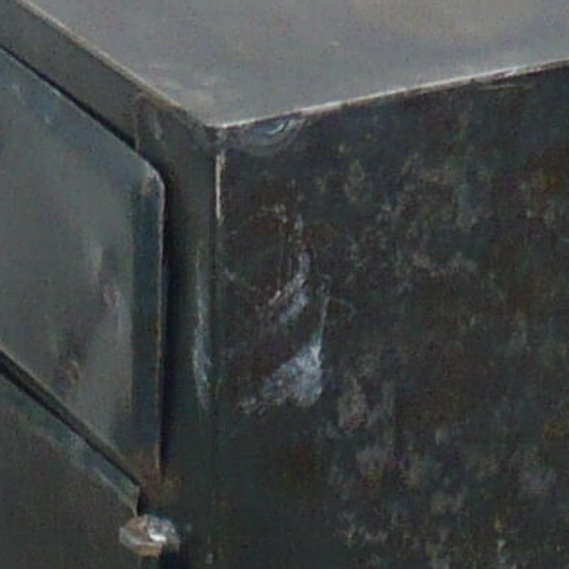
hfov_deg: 7.0
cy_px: 927
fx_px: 4668
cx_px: 216
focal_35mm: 251
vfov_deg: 6.8
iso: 100
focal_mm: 5.8
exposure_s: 1/200
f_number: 3.1
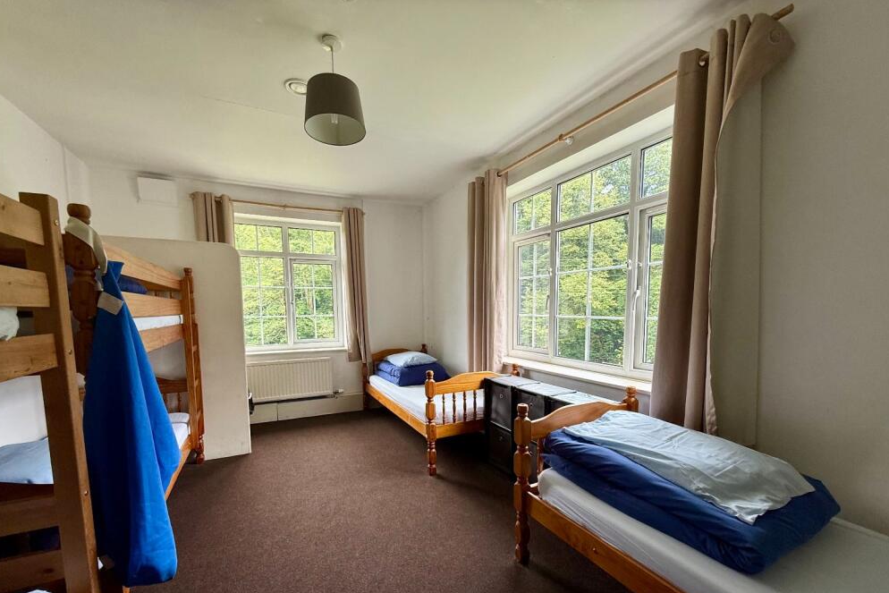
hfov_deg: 100.4
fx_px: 370
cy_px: 343
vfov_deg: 76.8
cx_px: 436
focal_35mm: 15
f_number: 2.2
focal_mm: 2.22
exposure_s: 1/99
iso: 80
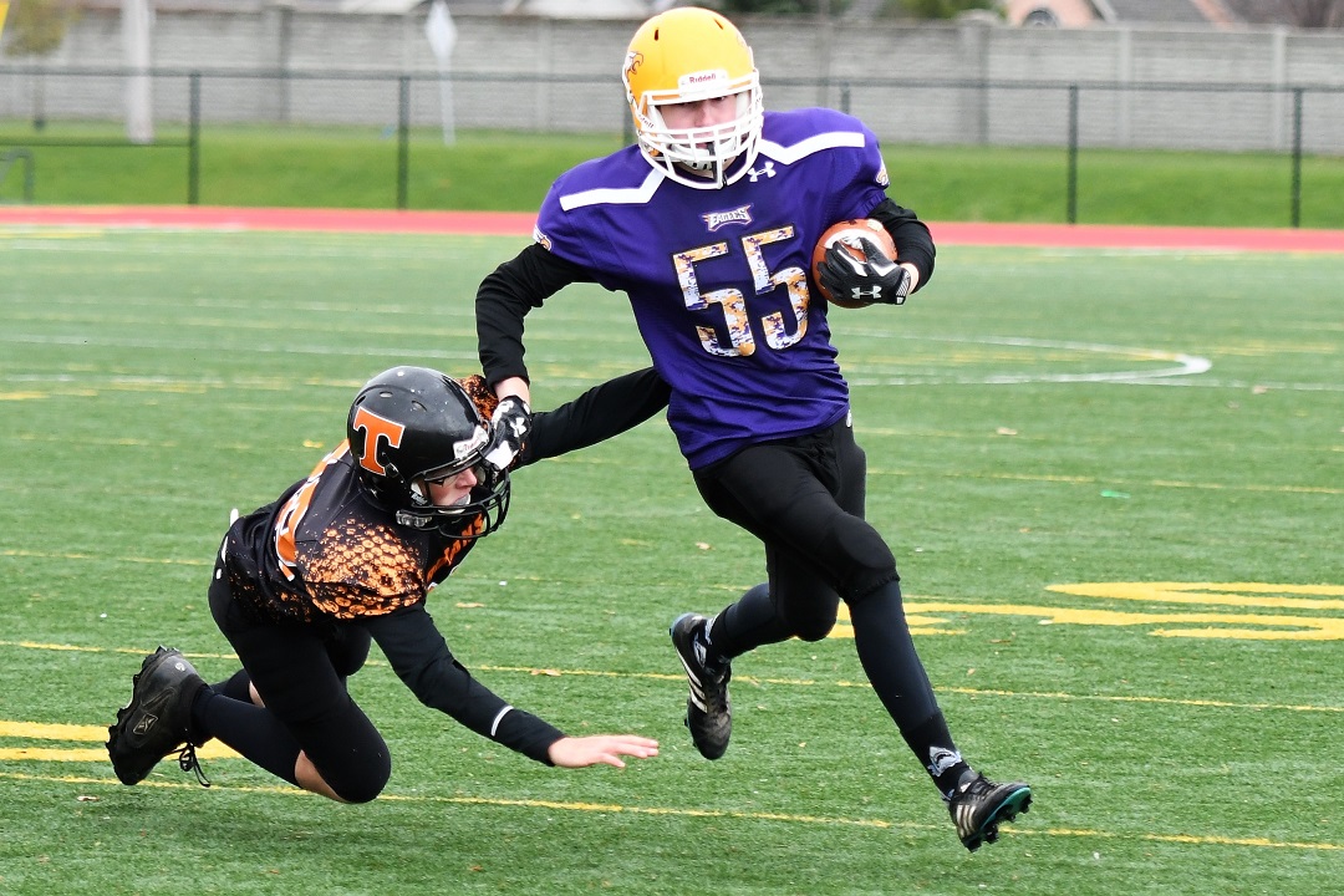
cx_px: 672
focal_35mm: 142
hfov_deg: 14.4
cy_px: 448
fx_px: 5320
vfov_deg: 9.6
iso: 800
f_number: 2.8
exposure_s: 1/1000
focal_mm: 95
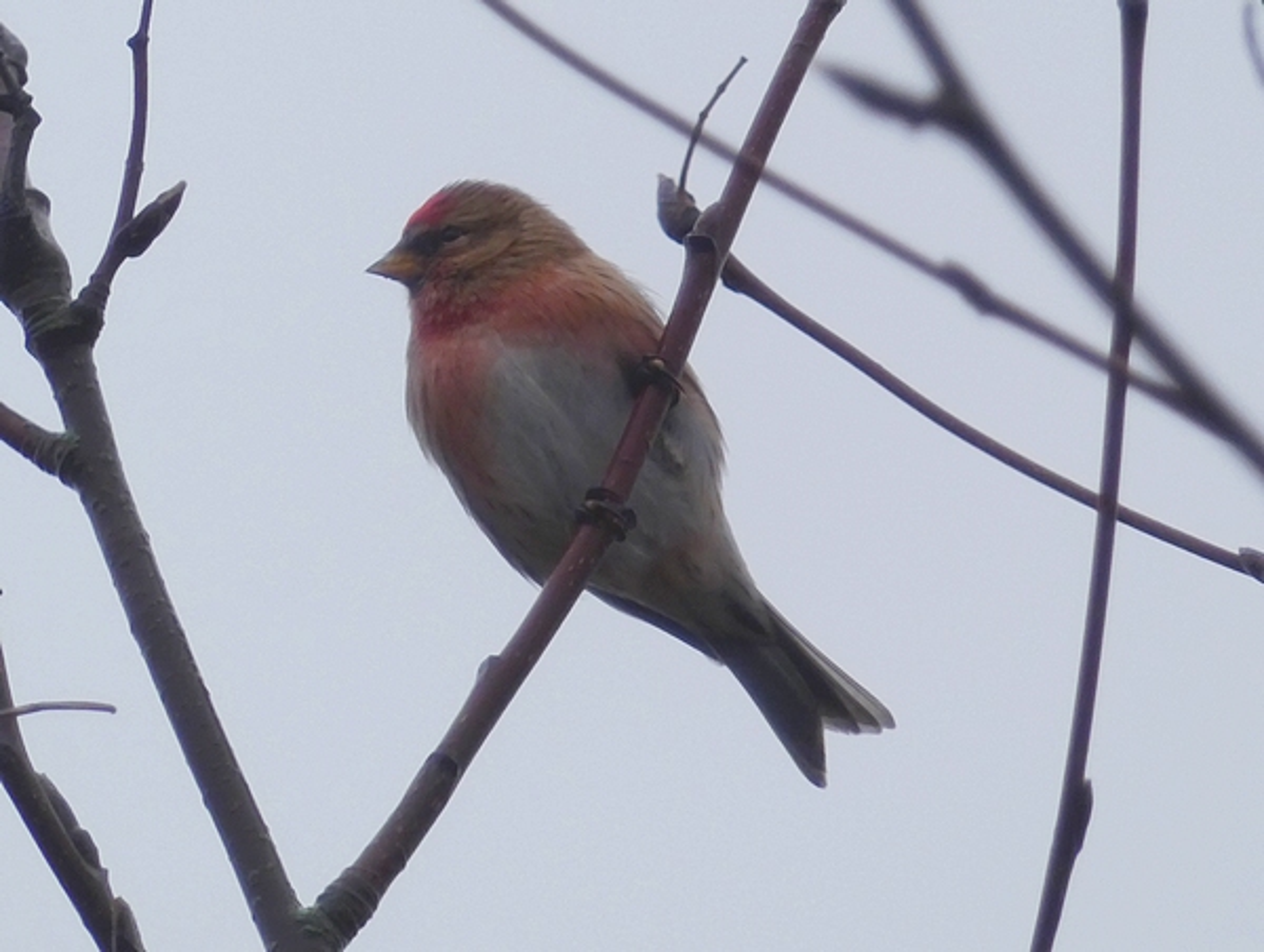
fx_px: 35220
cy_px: 476
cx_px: 632
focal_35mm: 963
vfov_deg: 1.5
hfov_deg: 2.1
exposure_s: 1/250
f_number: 5.6
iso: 250
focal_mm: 164.2
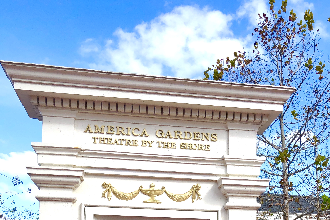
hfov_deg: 40.9
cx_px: 202
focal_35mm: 48
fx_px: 440
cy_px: 255
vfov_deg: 25.5
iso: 20
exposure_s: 1/1600
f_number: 1.8
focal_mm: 3.99
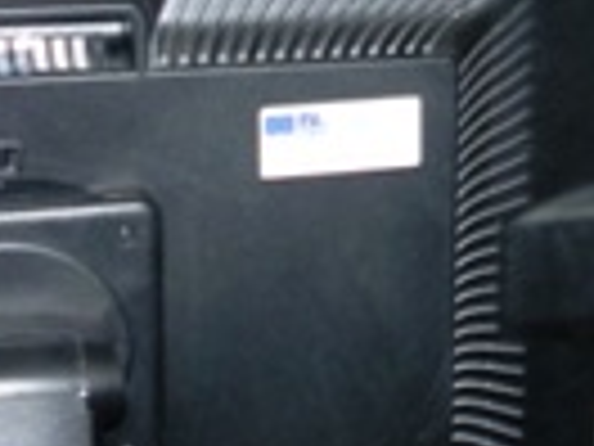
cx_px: 886
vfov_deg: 9.5
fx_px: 2677
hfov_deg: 12.1
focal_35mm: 156
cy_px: 5
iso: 200
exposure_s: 1/30
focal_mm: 8.2
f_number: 3.2
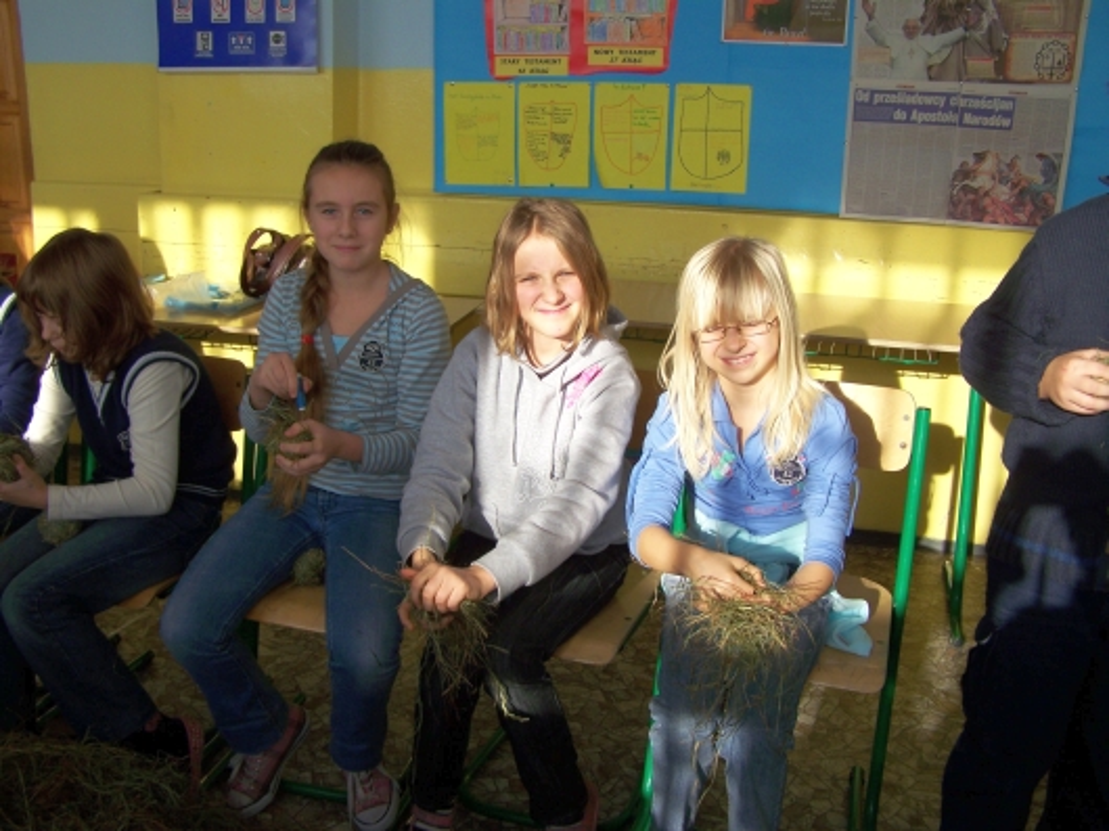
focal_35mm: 38
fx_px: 1217
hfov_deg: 49.0
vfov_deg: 37.7
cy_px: 416
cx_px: 554
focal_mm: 6.3
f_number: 2.8
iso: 64
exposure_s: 1/200
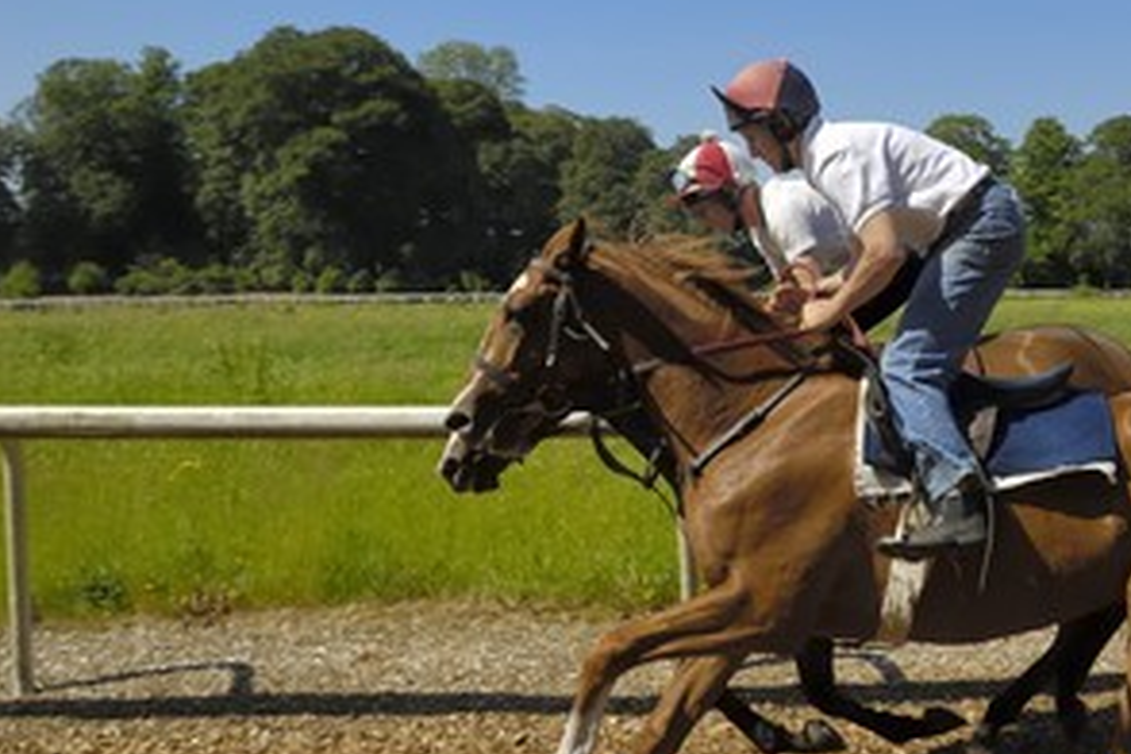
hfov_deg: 46.6
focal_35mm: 41
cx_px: 796
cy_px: 427
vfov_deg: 32.8
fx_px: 1279
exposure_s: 1/800
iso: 100
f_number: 5
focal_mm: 19
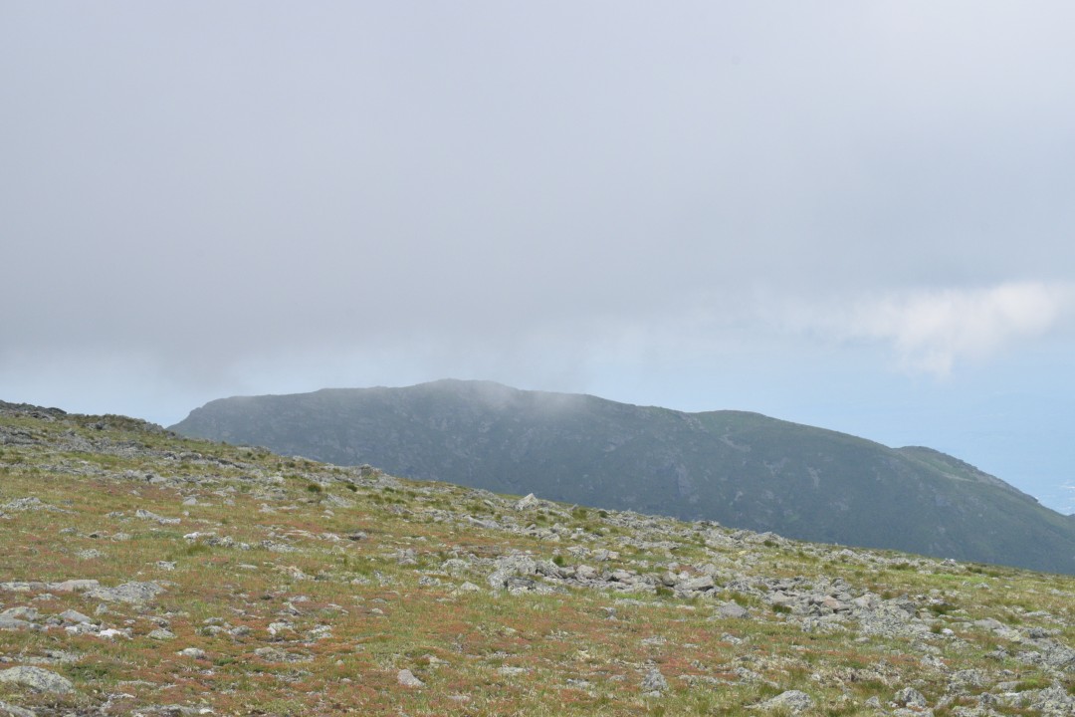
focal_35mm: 82
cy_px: 358
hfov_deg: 24.6
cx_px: 538
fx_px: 2463
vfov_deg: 16.6
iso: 800
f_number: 16
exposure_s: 1/320
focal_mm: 55
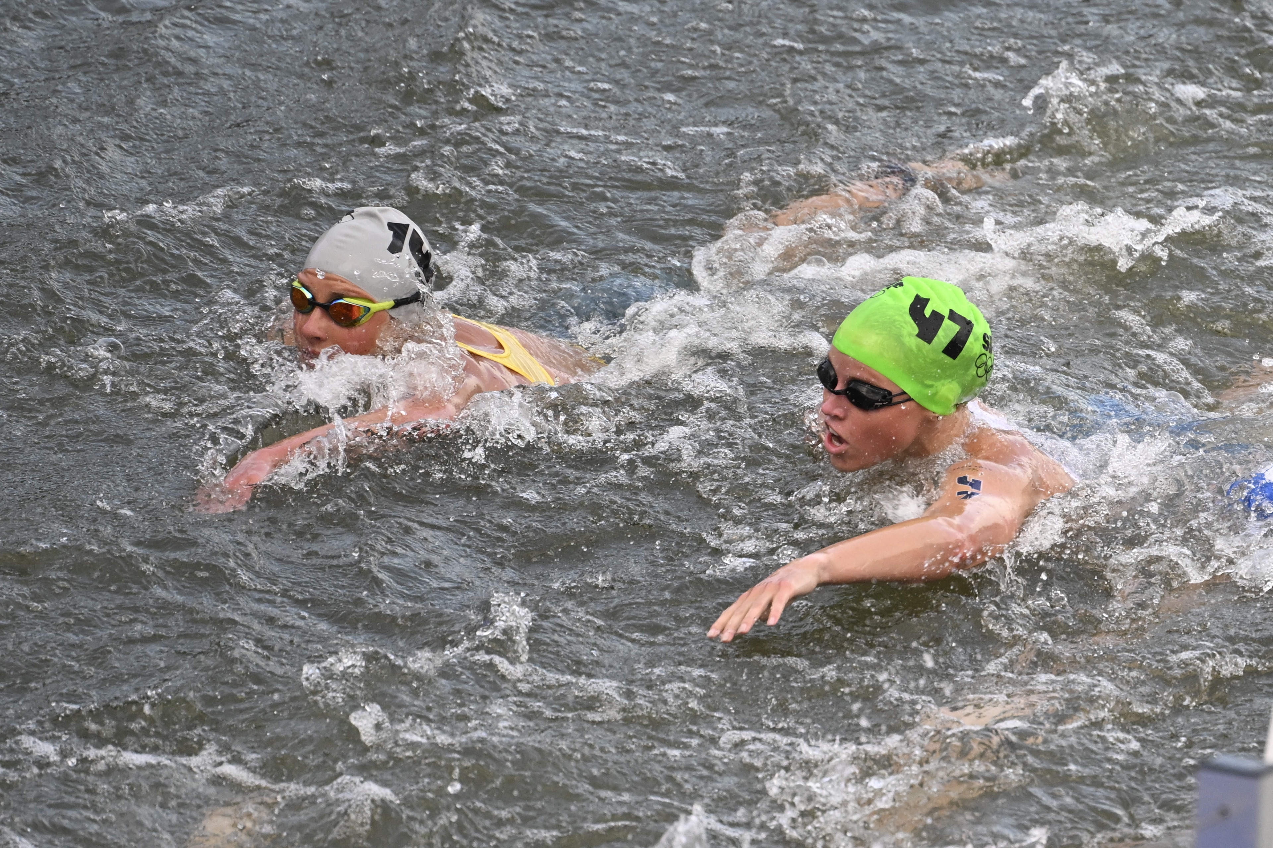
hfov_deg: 5.2
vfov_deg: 3.4
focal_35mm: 400
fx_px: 14143
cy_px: 424
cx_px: 636
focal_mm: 400
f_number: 4
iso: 1600
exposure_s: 1/1600
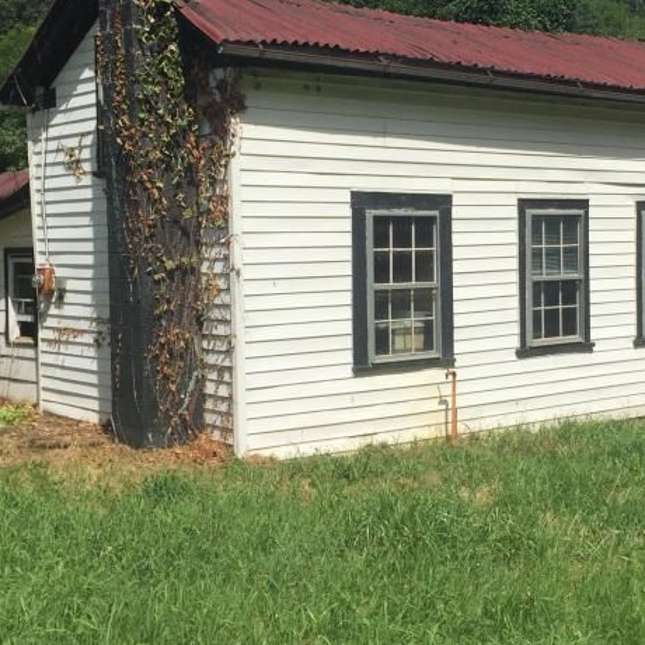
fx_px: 1202
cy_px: 255
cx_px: 470
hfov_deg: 29.7
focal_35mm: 57
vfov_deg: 30.0
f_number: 2.2
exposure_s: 1/3049
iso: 32
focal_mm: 4.15
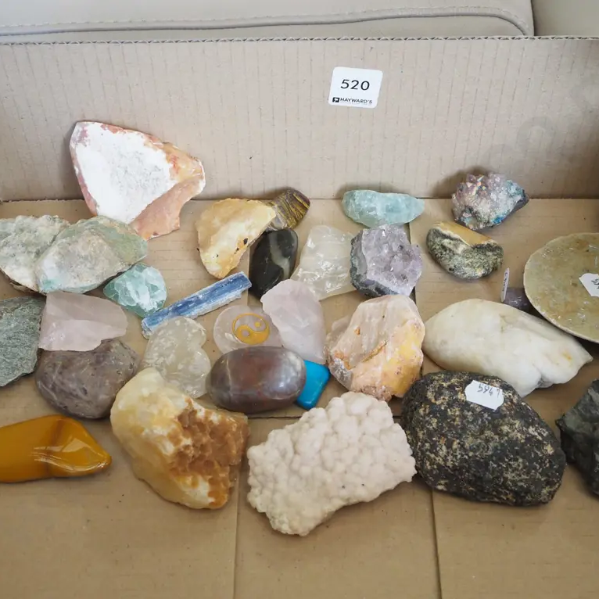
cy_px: 300
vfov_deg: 32.8
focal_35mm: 52
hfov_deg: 32.8
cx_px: 322
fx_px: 1018
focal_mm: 22
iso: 1600
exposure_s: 1/200
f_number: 5.6
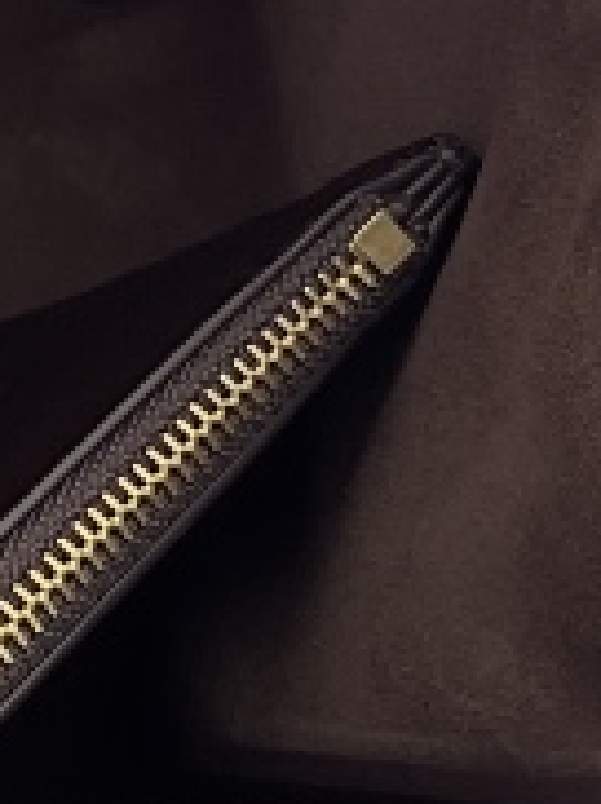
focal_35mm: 206
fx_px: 4780
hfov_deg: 6.6
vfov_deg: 9.5
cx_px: -1136
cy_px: -57
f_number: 1.6
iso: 32
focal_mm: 5.1
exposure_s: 1/121
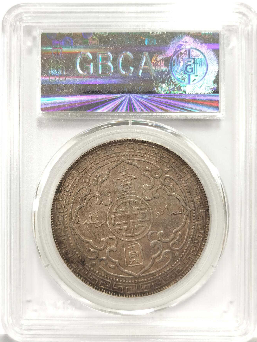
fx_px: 545
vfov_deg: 34.9
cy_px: 172
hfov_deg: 26.6
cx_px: 130
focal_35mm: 55
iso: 160
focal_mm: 5.56
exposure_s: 1/100
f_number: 16
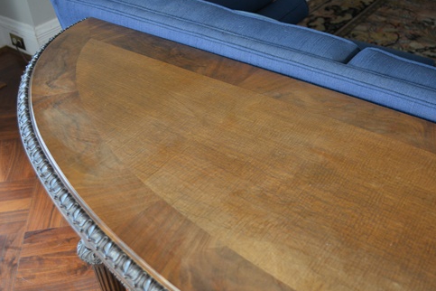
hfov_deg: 47.1
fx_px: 497
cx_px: 264
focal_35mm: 41
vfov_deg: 32.5
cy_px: 175
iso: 1400
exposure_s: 1/30
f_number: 4
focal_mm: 22
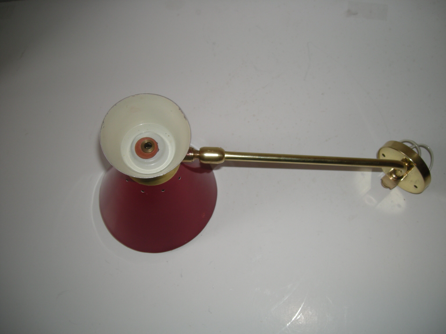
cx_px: 223
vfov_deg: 40.7
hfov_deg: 52.6
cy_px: 167
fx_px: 451
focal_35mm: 35
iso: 50
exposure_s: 1/65.2
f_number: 2.8
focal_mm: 5.7
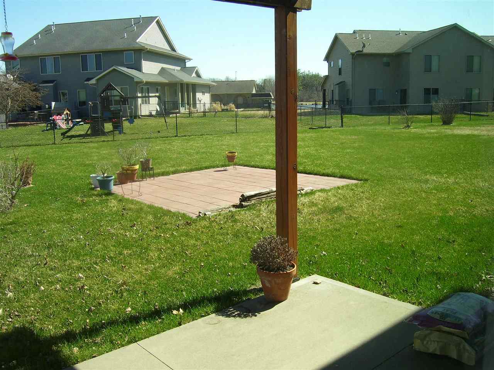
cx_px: 247
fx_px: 485
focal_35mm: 34
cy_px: 185
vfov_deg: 41.8
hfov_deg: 54.0
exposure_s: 1/250
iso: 80
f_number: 4.8
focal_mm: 5.6
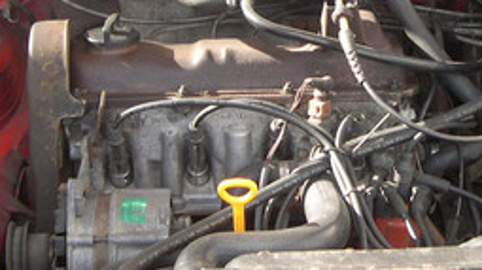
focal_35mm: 104
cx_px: 319
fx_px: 1328
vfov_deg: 11.5
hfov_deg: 20.5
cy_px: 17
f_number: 2.8
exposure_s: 1/103
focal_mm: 8
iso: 100
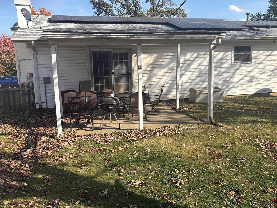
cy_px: 104
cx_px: 137
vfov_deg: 46.8
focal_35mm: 30
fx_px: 240
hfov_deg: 60.0
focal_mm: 5.96
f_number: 1.6
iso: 50
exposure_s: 1/2075
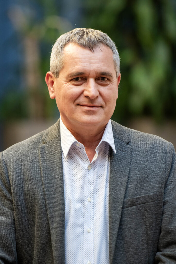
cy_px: 132
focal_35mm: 300
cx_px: 88
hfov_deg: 4.6
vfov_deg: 6.9
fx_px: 2199
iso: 1000
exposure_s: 1/200
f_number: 2.8
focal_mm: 200
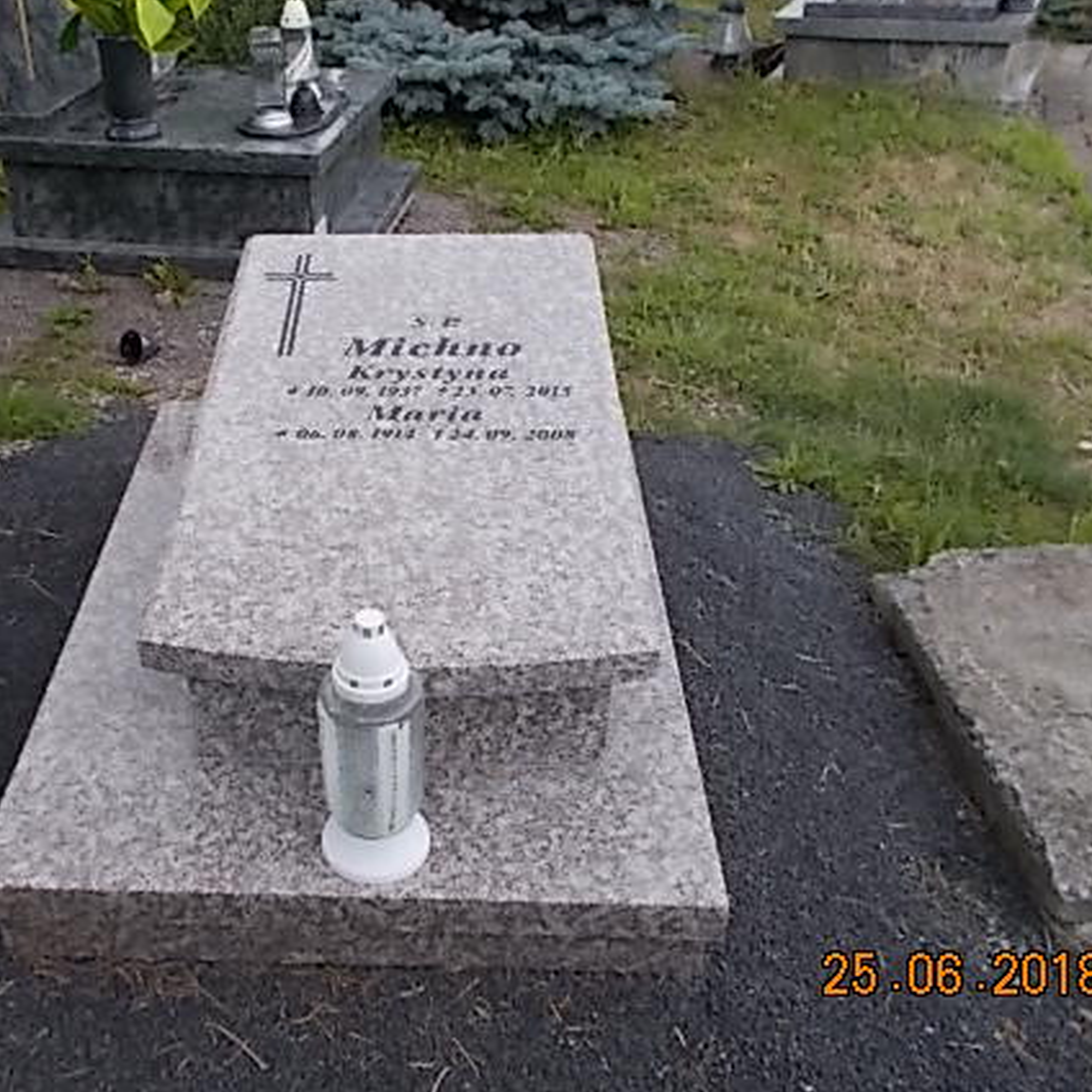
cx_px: 363
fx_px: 1428
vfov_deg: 41.8
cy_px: 502
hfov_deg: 41.3
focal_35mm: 40
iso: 80
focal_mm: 5.3
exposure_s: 1/400
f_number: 3.4
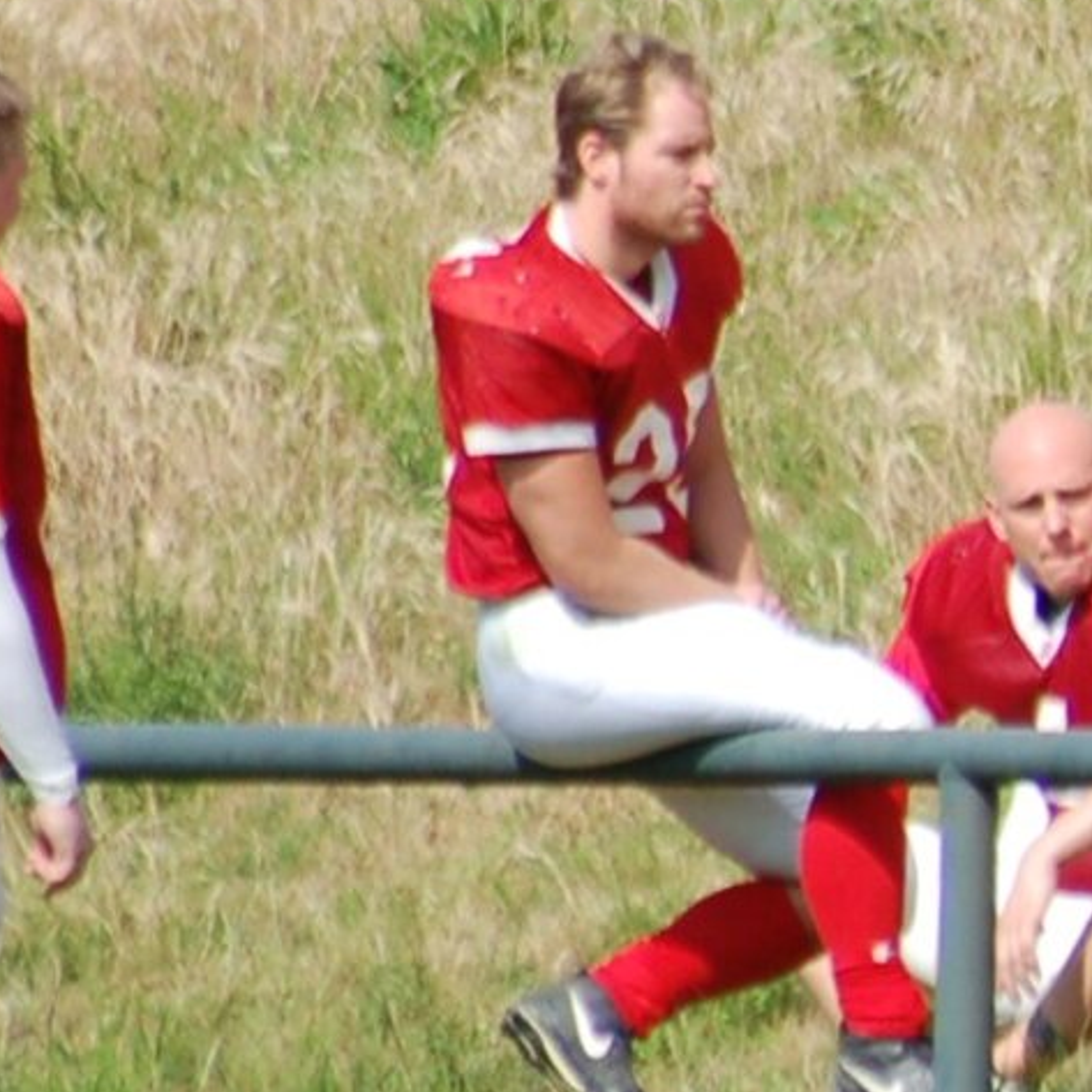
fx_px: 46505
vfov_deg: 1.3
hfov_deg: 1.3
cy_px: 799
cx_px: 2415
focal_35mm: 1303
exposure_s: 1/1250
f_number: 5.3
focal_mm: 220
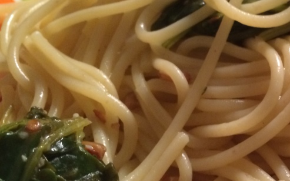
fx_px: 522
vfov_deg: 19.7
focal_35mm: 66
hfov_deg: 29.3
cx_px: 282
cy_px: 113
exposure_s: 1/20
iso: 320
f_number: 2.2
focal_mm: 4.12
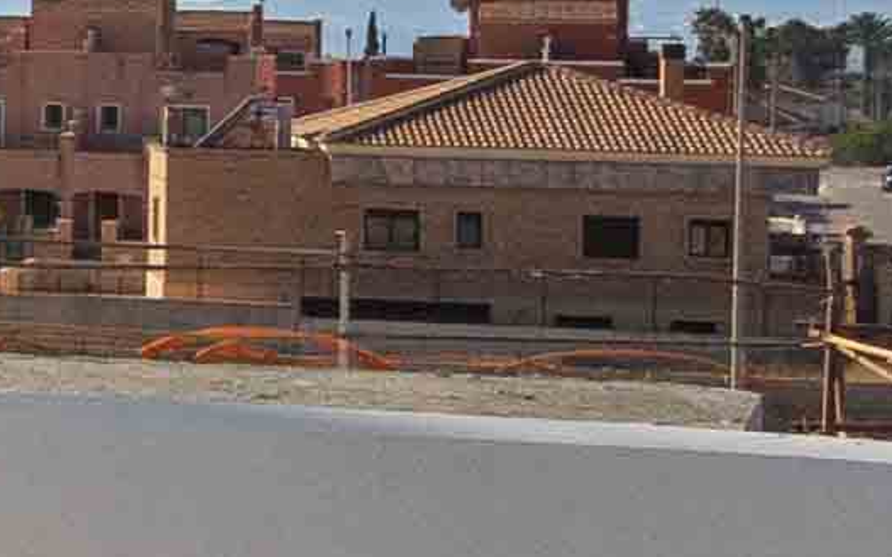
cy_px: -29
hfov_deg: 11.3
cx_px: -1537
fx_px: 3329
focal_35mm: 137
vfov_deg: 9.5
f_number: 8
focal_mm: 12
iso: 320
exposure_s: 1/2500
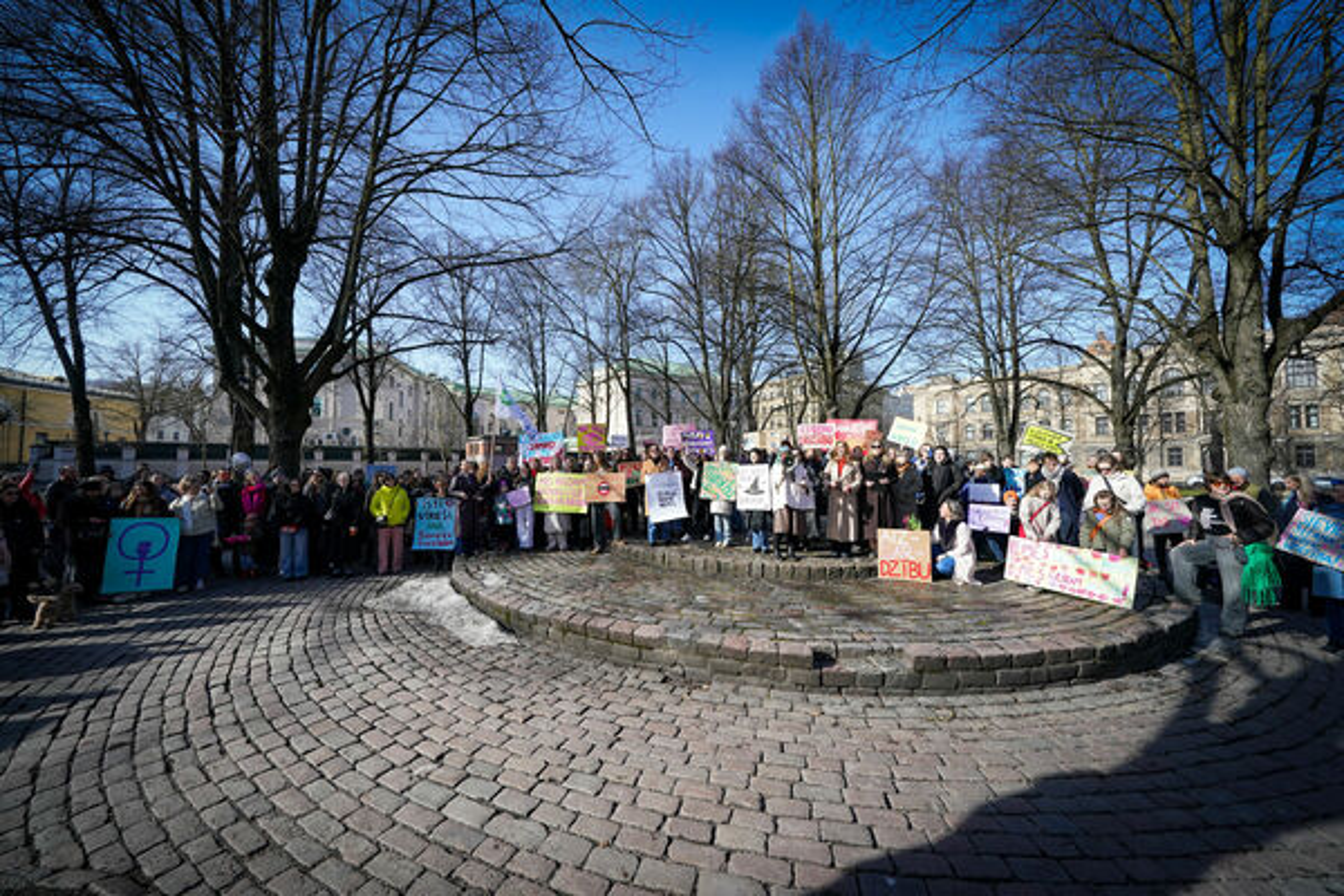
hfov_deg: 112.6
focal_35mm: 12
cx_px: 672
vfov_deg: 90.0
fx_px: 448
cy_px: 448
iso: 500
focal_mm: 12
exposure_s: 1/1000
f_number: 5.6
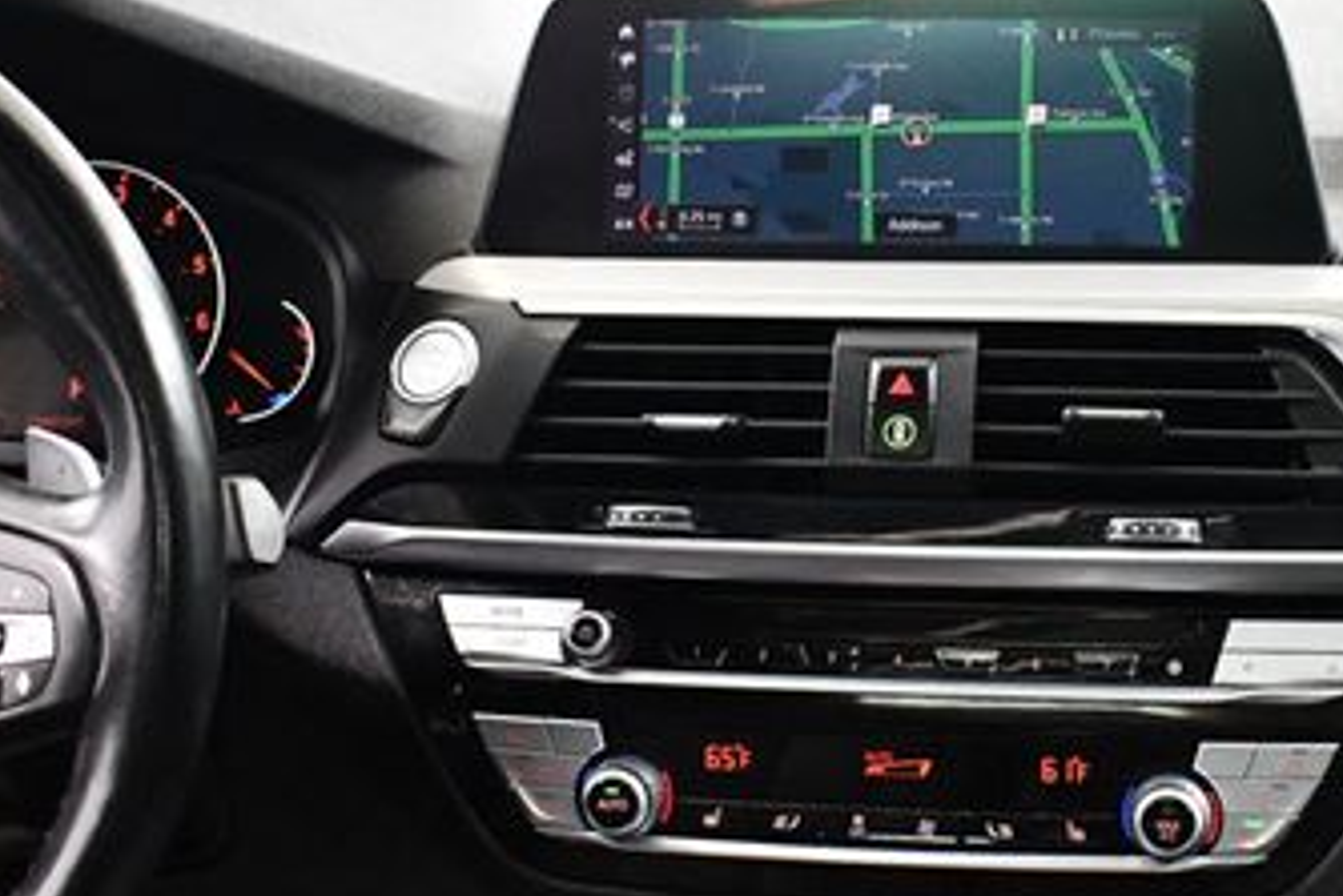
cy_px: 502
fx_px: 2575
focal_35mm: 69
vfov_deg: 19.7
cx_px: 893
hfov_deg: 29.0
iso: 4500
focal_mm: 18
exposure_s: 1/60
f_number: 3.5
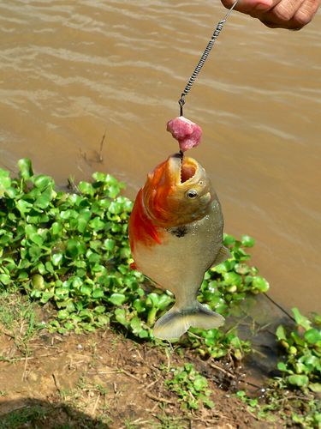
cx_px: 160
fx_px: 927
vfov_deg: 26.0
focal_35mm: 75
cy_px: 214
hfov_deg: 19.6
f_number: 5.2
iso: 80
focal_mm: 12.5
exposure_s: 1/500
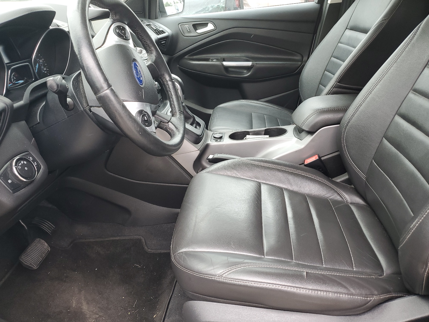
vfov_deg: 53.1
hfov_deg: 67.3
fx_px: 322
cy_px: 161
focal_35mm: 26
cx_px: 214
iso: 72
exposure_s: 1/120
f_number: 1.5
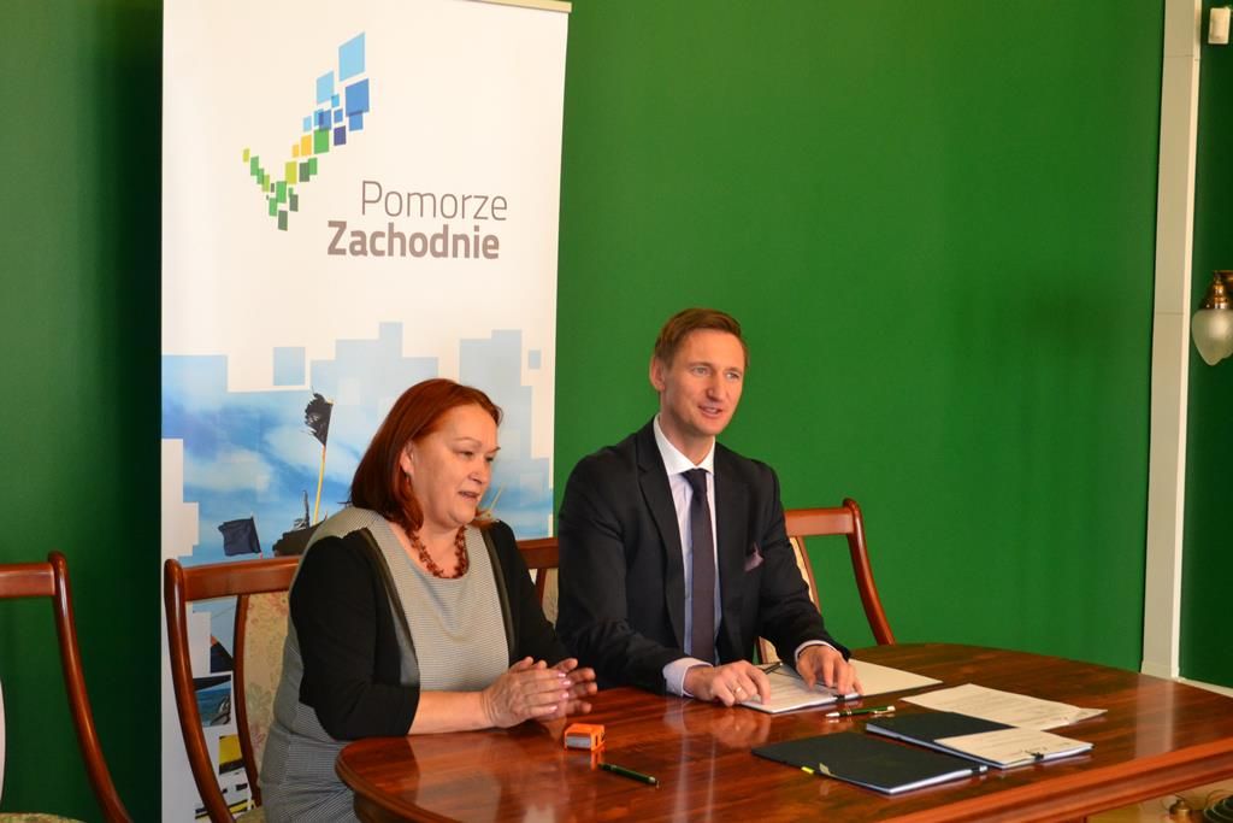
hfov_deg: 35.0
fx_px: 1952
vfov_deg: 23.8
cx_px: 616
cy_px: 412
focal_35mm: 57
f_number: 5
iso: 1600
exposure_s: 1/60
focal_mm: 38
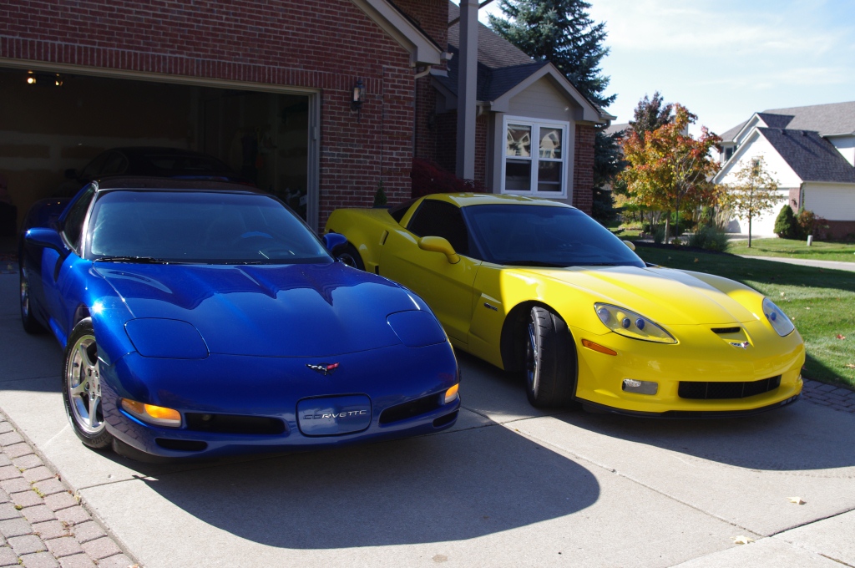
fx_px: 925
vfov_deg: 34.1
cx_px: 428
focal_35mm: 39
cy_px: 284
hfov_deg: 49.6
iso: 200
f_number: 7.1
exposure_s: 1/320
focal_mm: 26.25
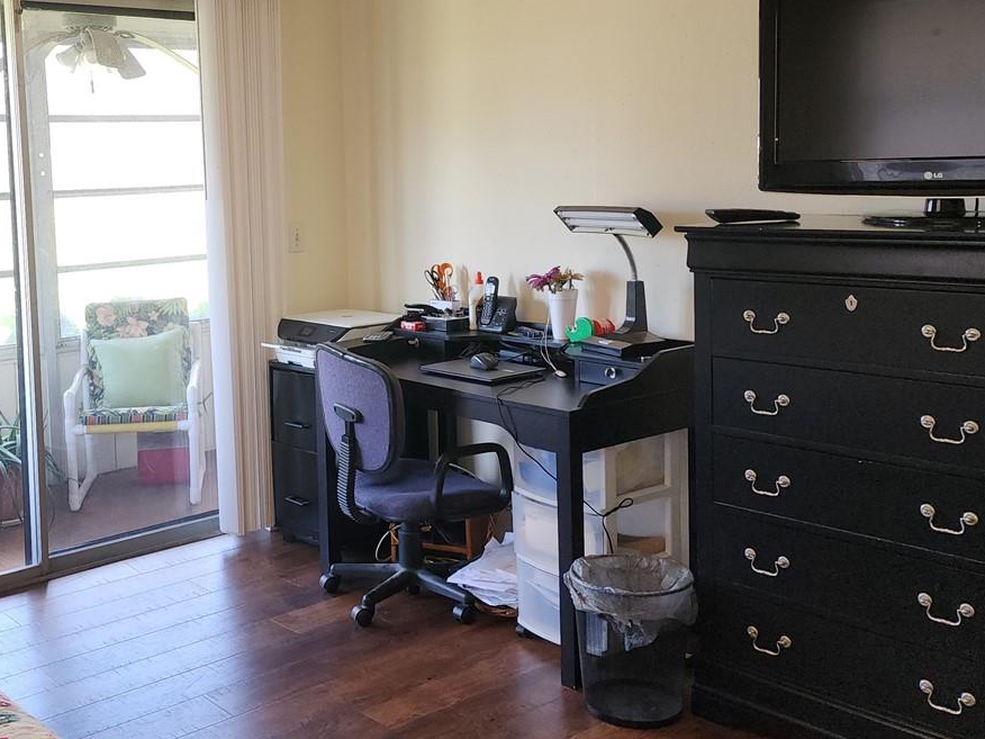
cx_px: 282
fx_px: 1195
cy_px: 263
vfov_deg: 34.1
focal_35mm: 42
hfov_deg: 43.7
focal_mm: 6.4
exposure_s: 1/60
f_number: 1.8
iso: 80
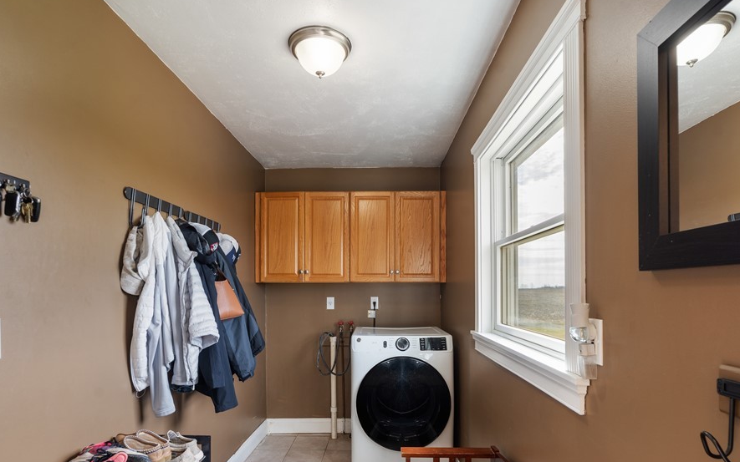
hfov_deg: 83.3
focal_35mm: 21
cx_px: 365
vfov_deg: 57.4
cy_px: 291
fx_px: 416
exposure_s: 1/5
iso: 320
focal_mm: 16.5
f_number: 7.1
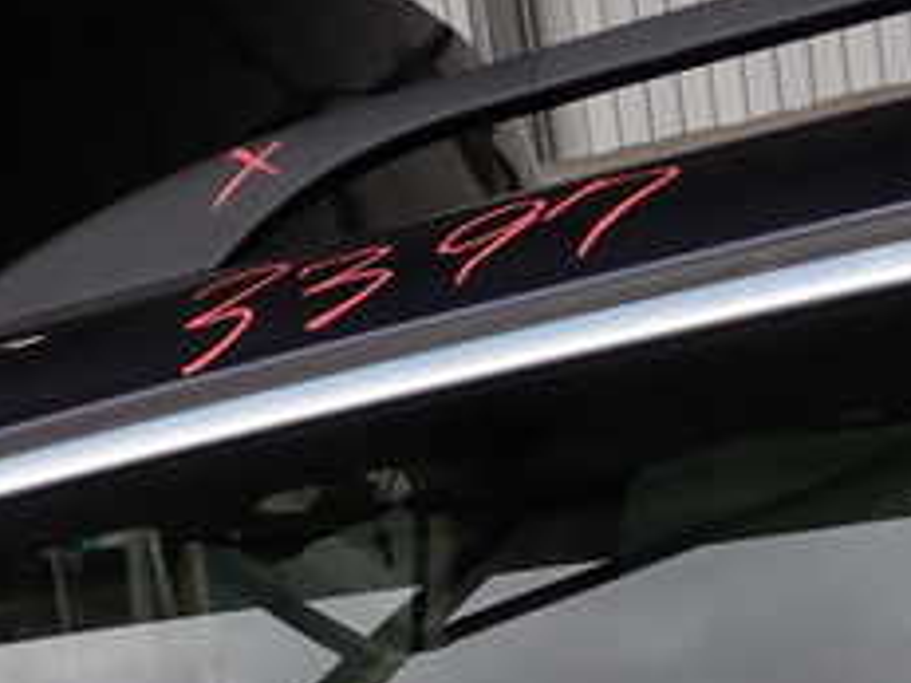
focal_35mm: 78
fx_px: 2052
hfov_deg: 25.0
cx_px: 540
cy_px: 778
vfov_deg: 18.1
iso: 100
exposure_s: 1/100
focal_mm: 5.4
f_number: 3.2
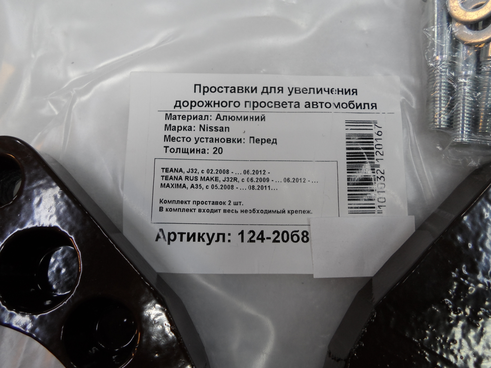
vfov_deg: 54.9
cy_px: 184
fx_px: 355
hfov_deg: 69.4
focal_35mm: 25
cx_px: 246
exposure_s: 1/30
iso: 80
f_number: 2.5
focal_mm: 4.5
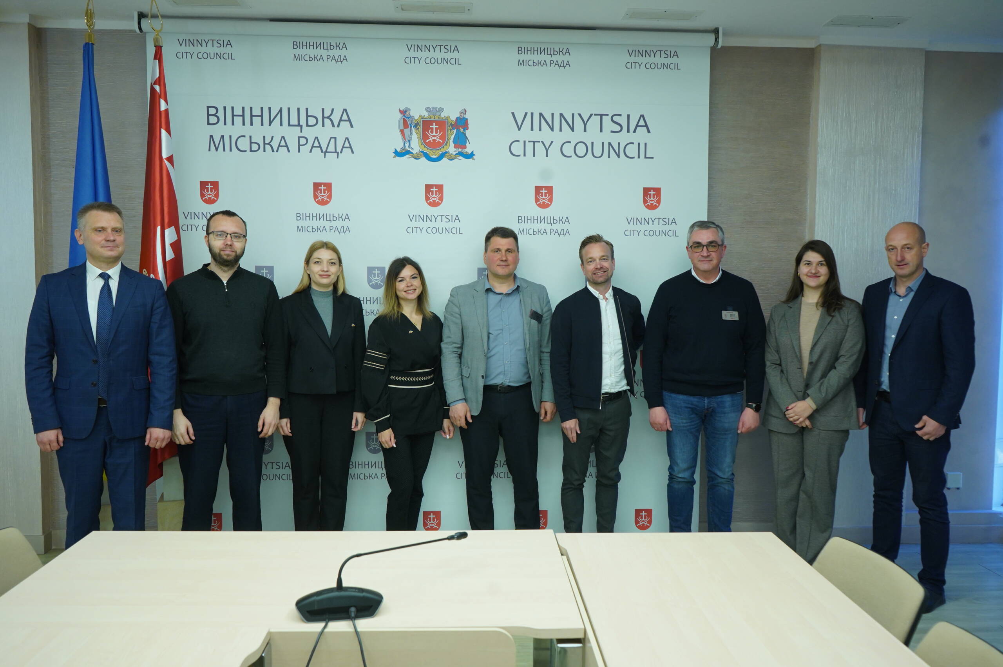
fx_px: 779
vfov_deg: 46.3
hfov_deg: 65.5
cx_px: 502
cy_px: 334
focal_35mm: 28
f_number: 6.3
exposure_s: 1/100
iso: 2000
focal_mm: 28
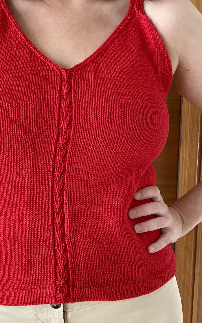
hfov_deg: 31.9
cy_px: 192
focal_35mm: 40
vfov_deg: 49.0
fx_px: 352
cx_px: 79
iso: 500
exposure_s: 1/56
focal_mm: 4.25
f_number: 1.8
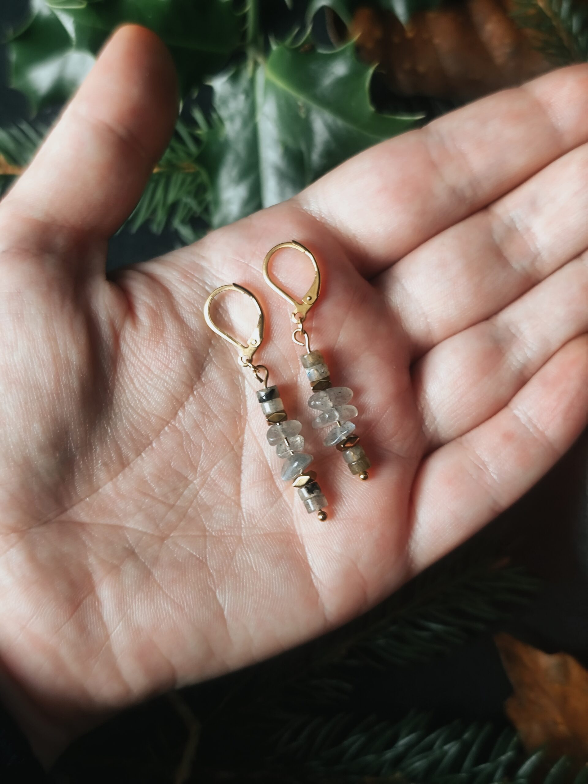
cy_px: 392
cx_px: 294
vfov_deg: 41.2
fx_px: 1042
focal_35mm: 46
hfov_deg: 31.5
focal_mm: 6.19
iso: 250
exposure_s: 1/25
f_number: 1.65
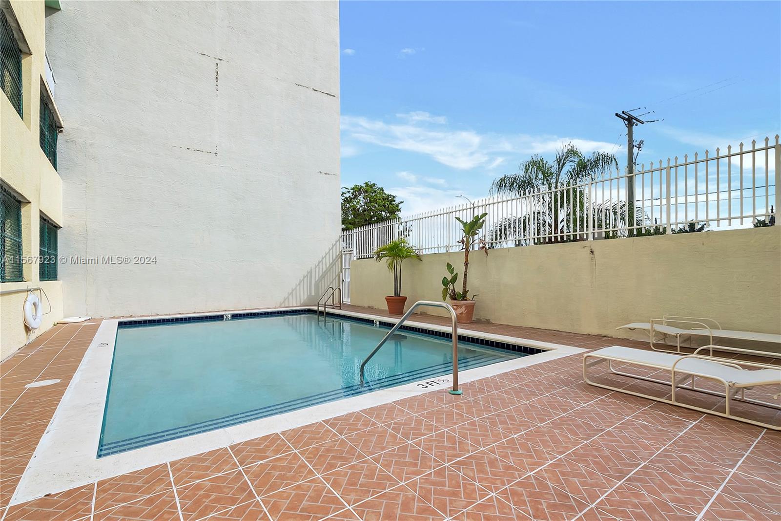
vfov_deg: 77.3
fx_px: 325
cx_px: 390
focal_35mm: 15
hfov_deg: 100.4
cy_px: 260
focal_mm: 10
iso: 250
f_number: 8
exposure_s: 1/800
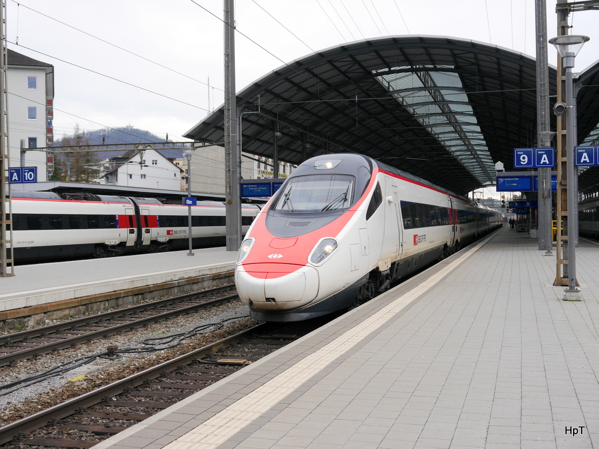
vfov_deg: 31.5
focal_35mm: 46
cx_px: 300
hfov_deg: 41.2
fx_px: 796
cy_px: 224
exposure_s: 1/200
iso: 160
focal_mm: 23
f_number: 5.6
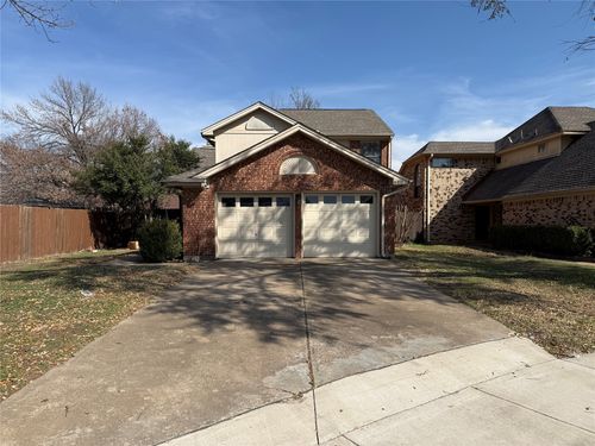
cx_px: 298
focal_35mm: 24
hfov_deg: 71.6
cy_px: 223
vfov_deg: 56.8
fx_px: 413
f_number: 1.78
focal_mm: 6.76
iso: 80
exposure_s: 1/5714
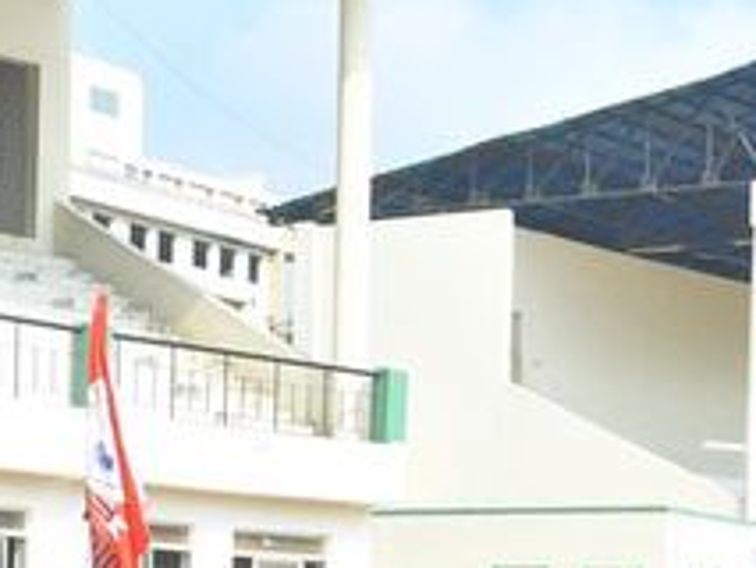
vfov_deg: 11.8
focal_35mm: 123
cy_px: 701
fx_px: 2688
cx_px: 784
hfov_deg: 15.7
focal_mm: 26
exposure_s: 1/250
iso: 160
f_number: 6.3
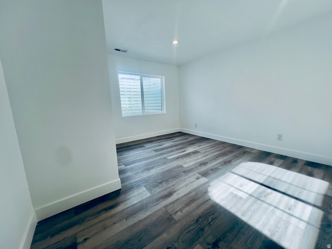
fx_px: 125
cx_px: 166
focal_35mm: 13
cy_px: 124
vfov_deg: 89.9
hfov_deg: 106.2
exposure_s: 1/120
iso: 40
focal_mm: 1.57
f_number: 1.8
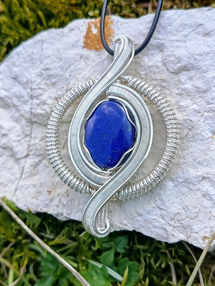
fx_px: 398
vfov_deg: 39.7
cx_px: 108
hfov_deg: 30.3
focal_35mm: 48
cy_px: 143
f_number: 1.7
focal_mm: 5.24
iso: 50
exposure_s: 1/174
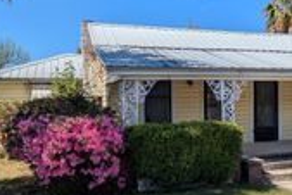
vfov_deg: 31.2
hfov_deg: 44.8
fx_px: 349
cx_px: 190
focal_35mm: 43
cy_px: 118
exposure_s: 1/1718
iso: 44
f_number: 2.2
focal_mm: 1.83
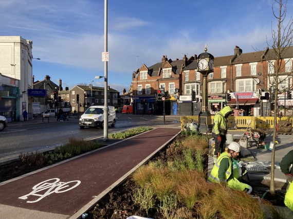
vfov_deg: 49.7
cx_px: 146
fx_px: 237
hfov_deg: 63.5
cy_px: 110
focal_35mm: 28
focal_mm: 3.99
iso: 20
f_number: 1.8
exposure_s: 1/1675
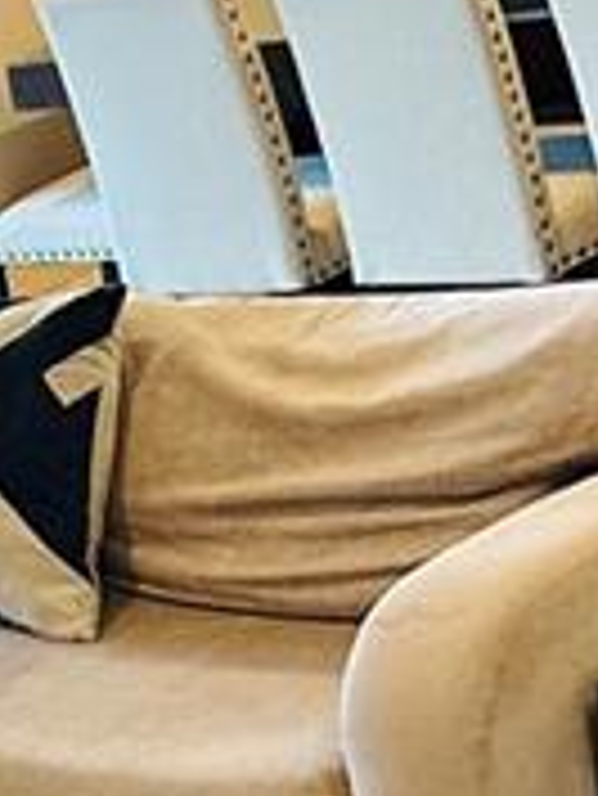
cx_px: -787
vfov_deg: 12.0
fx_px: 3750
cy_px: 787
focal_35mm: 163
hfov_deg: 8.4
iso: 200
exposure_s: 1/60
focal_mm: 6.86
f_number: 1.78
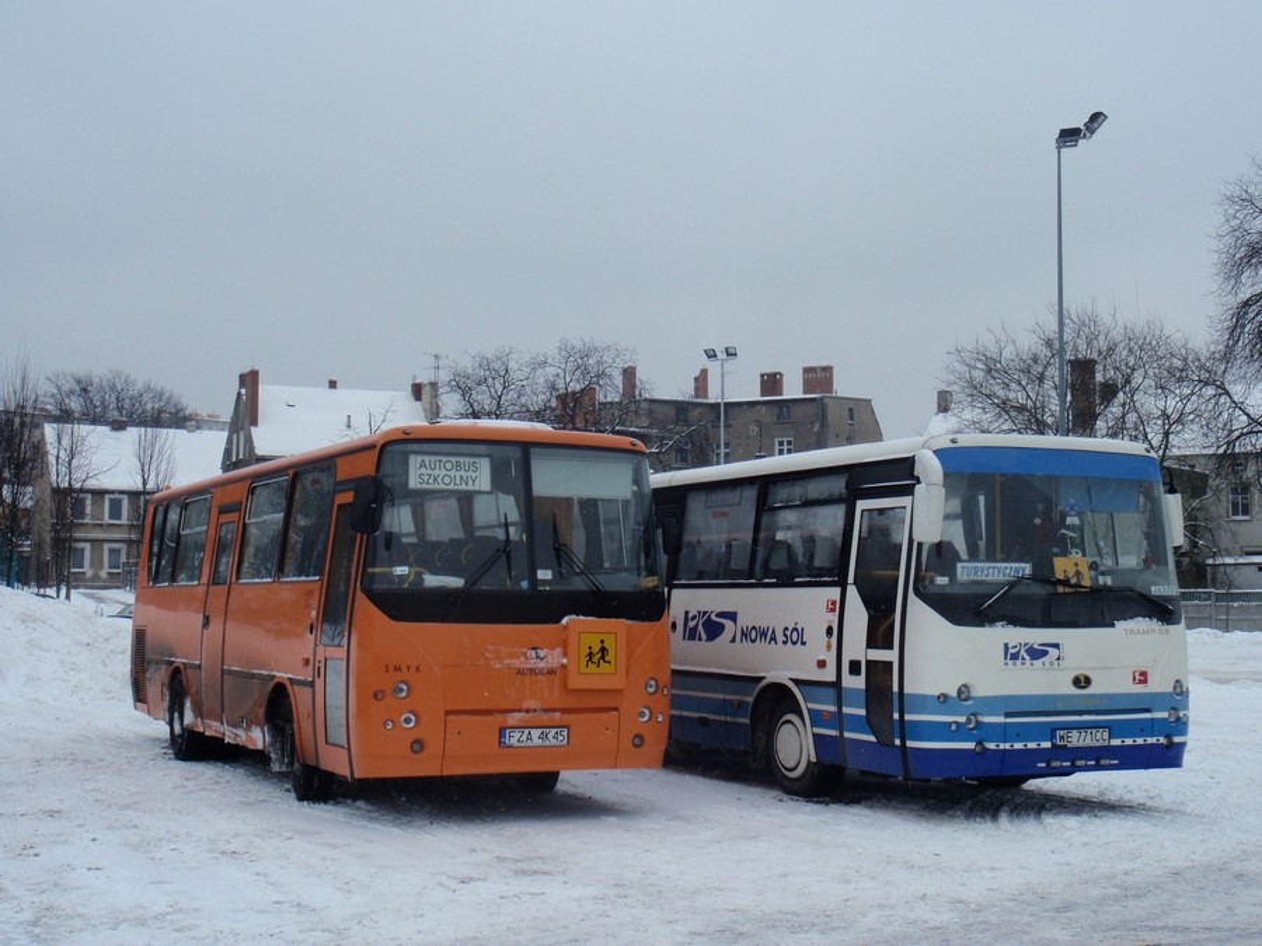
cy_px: 473
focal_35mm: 48
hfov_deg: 39.7
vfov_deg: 30.3
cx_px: 631
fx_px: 1750
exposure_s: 1/200
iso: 64
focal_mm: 8.69
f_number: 4.2
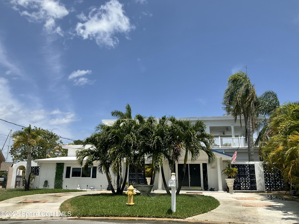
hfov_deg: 61.7
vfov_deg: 48.2
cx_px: 150
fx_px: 250
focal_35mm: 29
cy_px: 112
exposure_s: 1/2667
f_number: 1.8
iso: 25
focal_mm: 3
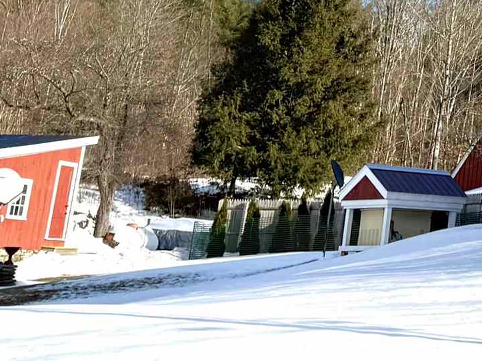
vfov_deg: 13.6
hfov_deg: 16.6
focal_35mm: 102
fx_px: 1420
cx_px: 828
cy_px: -188
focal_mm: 6.76
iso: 80
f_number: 1.78
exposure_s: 1/4975
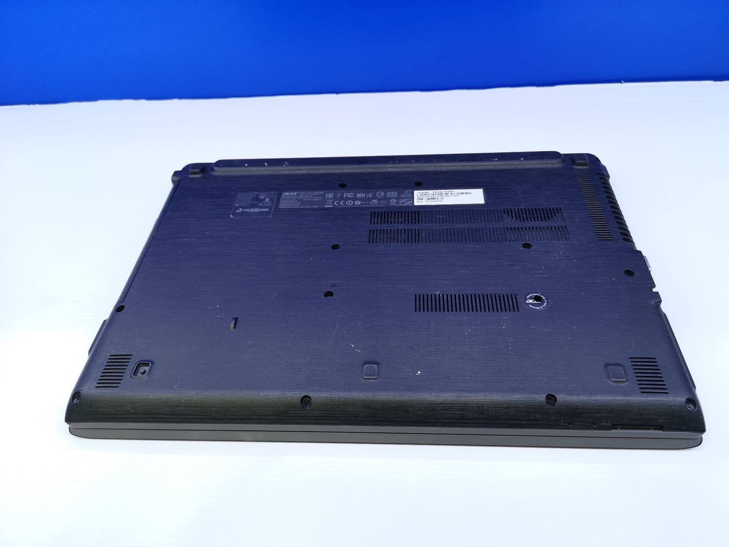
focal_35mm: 27
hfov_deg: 65.3
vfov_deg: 51.4
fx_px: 569
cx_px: 364
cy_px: 274
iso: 125
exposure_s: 1/50
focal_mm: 3.95
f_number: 1.8
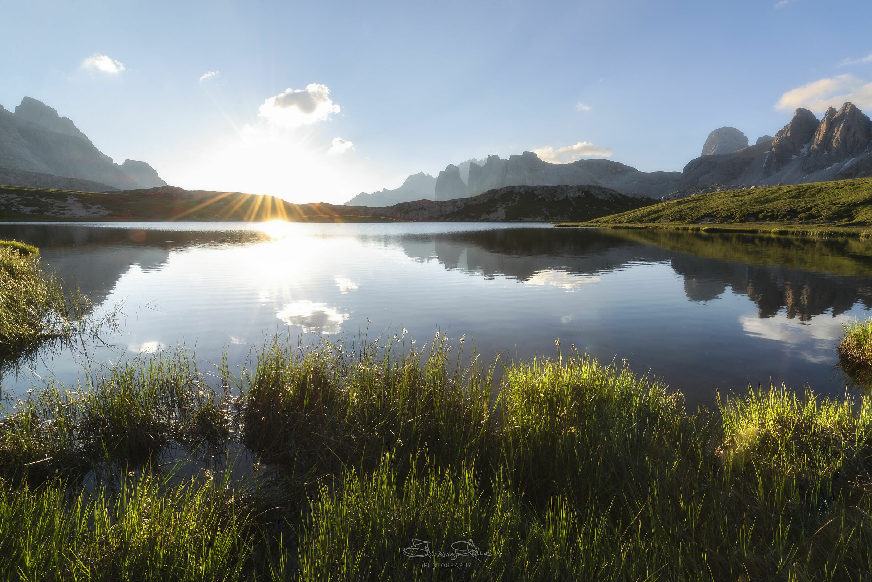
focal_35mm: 15
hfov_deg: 100.4
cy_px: 291
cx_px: 436
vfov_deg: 77.4
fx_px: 363
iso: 50
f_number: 16
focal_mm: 15
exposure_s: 1/20
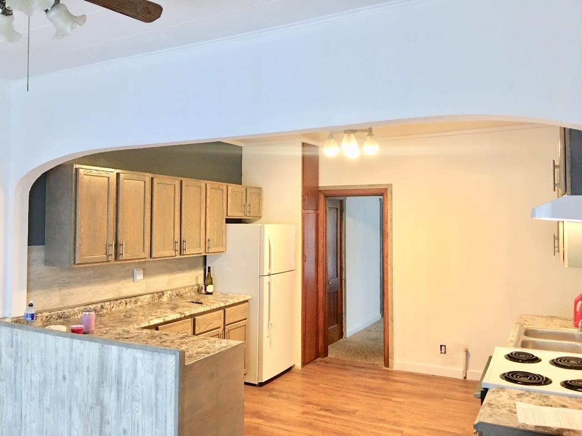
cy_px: 218
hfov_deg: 61.7
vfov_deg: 48.2
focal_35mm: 29
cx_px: 291
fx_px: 488
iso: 64
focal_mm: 4.15
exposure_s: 1/15
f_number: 2.2
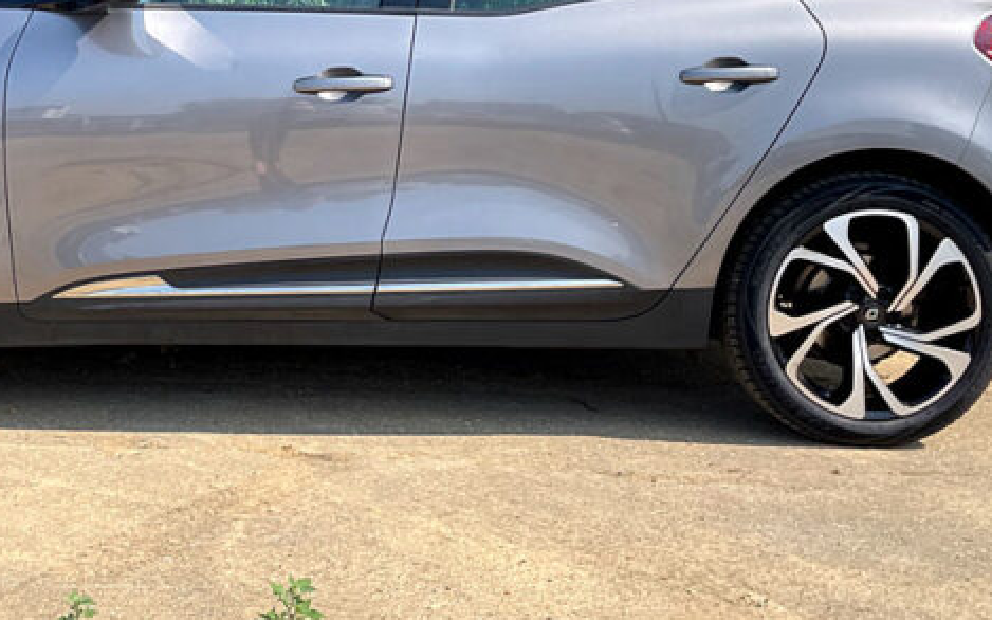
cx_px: 313
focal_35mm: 47
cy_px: 140
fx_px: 1271
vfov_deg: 27.0
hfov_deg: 42.0
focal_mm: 4.2
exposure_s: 1/2257
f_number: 1.6
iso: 32
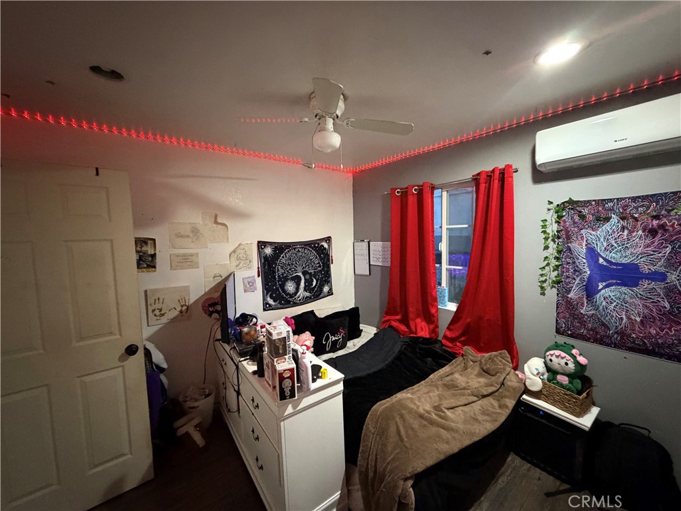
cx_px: 340
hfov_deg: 102.1
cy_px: 256
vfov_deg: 85.7
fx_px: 275
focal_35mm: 14
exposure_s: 1/30
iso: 1250
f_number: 2.2
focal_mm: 2.22
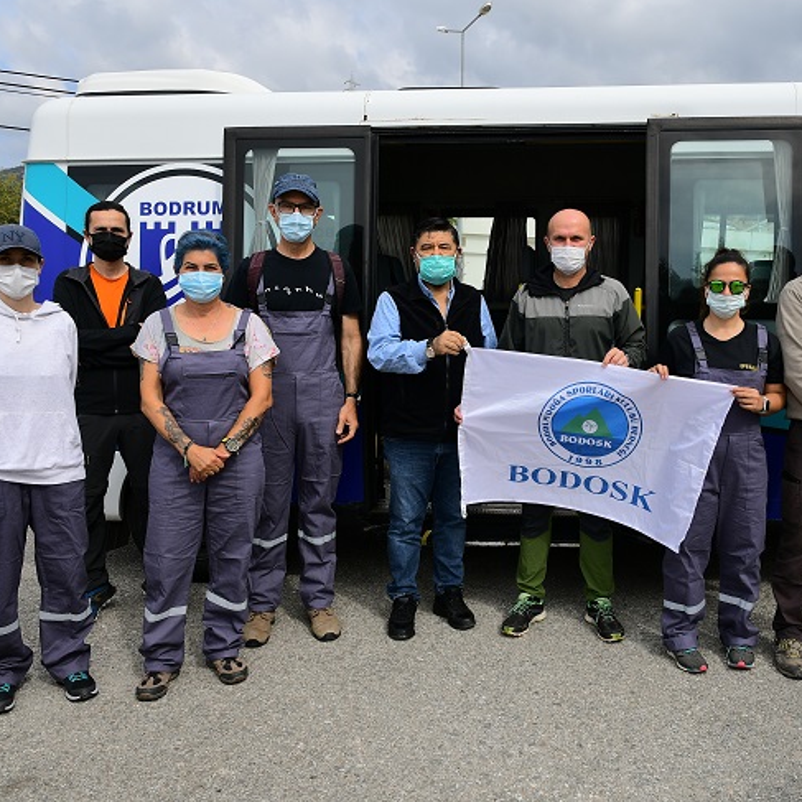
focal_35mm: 31
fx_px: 813
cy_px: 401
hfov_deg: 52.0
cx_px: 499
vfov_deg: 52.5
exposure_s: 1/1000
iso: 100
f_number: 4.5
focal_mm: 16
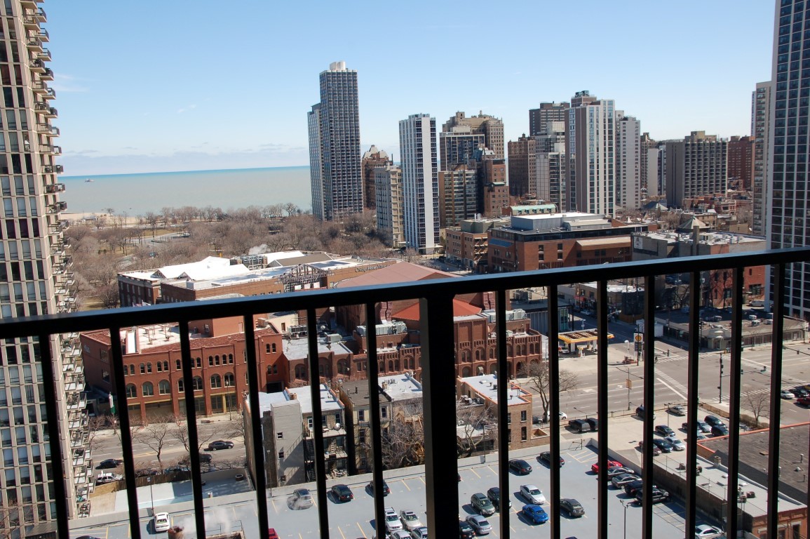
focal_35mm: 33
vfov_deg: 39.9
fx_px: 742
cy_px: 270
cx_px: 405
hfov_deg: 57.3
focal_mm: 22
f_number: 8
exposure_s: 1/250
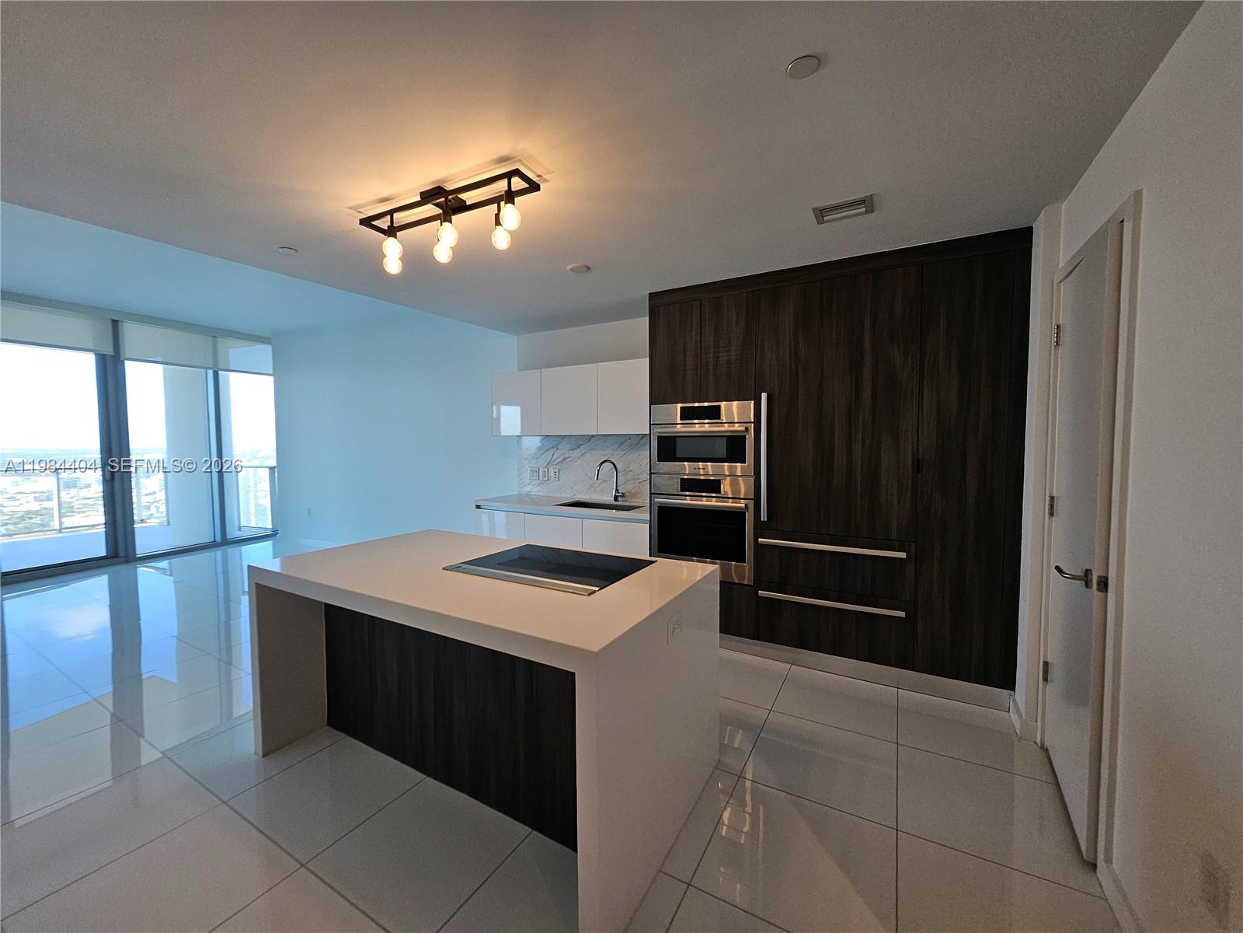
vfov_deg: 89.9
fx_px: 467
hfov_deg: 106.2
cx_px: 622
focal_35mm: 13
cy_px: 466
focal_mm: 1.74
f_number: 2.2
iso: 40
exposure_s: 1/60
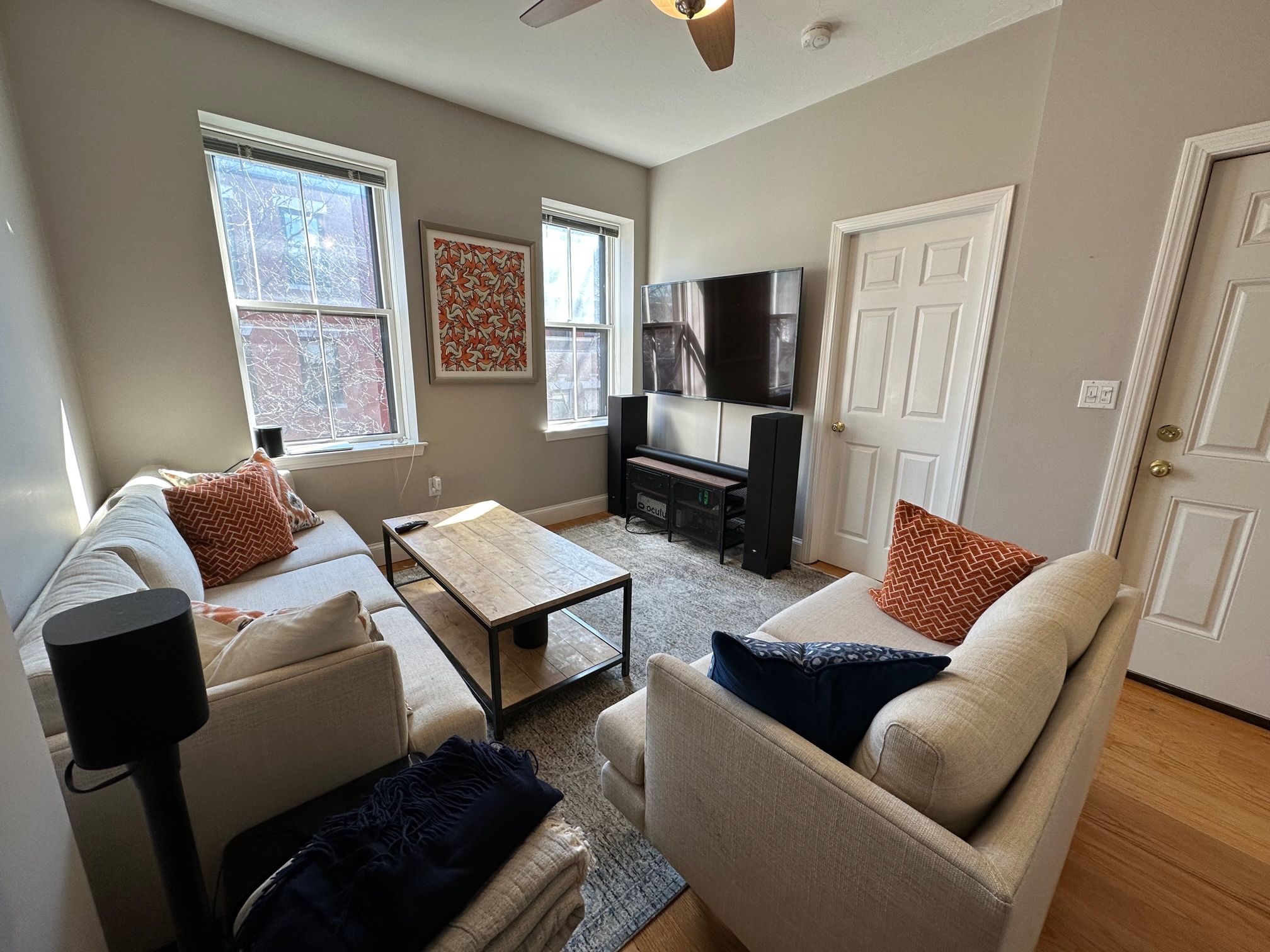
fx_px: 514
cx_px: 635
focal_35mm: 14
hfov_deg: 102.1
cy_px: 476
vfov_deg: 85.7
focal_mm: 2.22
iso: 100
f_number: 2.2
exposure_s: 1/120
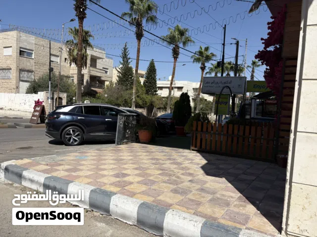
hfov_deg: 67.3
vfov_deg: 53.1
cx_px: 158
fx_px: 238
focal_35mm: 26
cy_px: 118
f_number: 1.6
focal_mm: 5.96
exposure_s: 1/5814
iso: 50
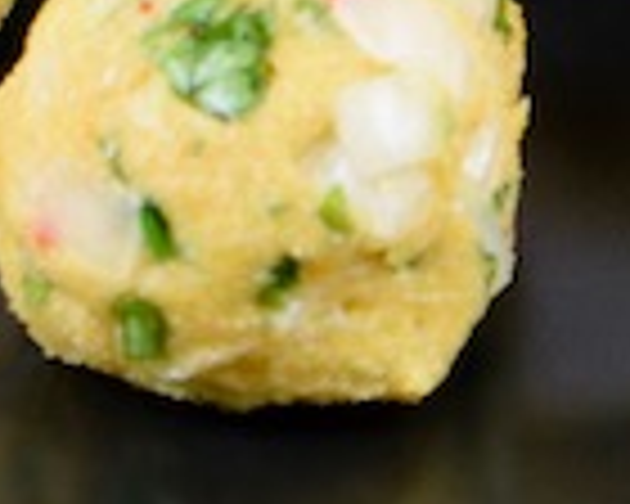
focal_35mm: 599
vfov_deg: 2.6
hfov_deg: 3.2
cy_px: -540
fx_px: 11169
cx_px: 572
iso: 500
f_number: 4
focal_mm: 58
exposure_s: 1/60
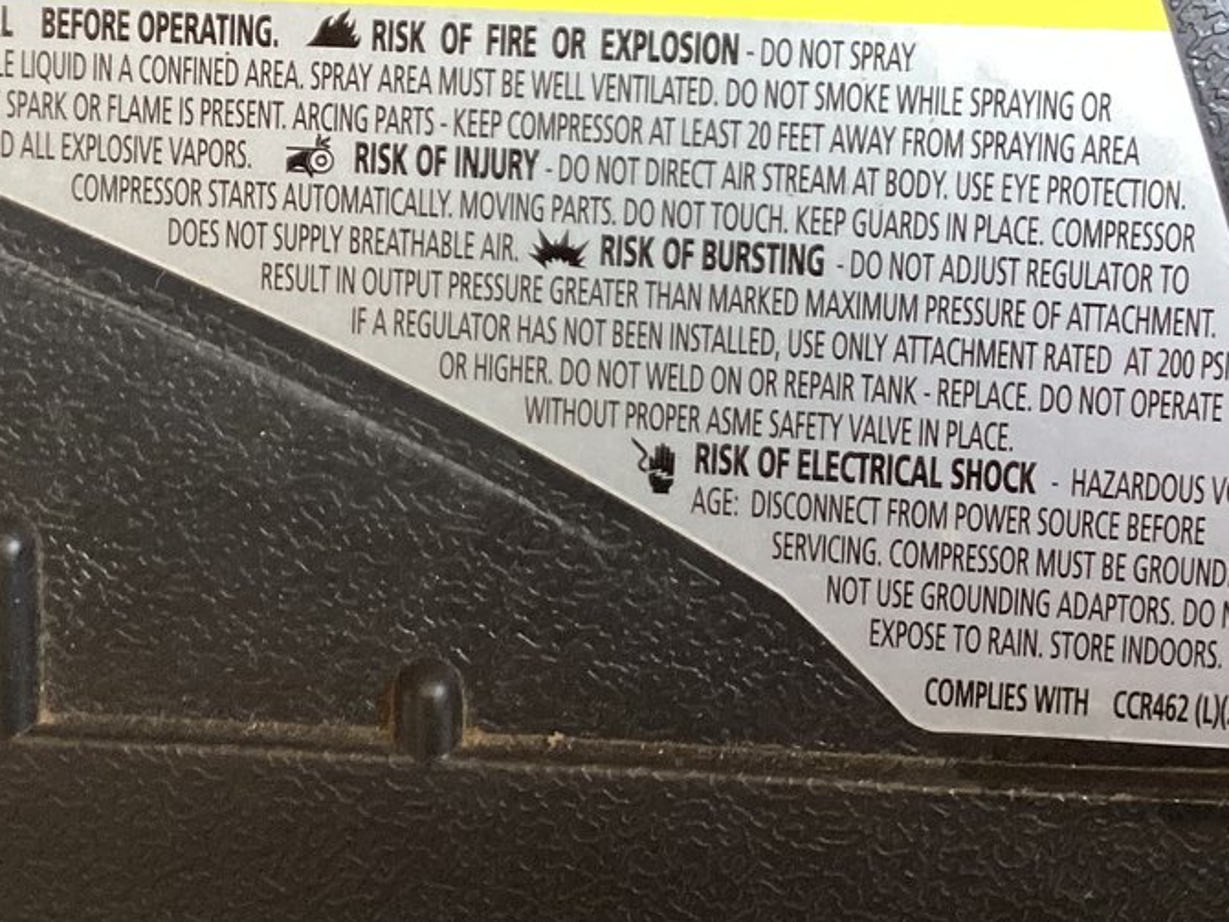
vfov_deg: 20.7
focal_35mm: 70
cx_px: 265
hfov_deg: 27.3
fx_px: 2486
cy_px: 151
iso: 160
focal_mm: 3.3
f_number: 2.4
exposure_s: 1/60
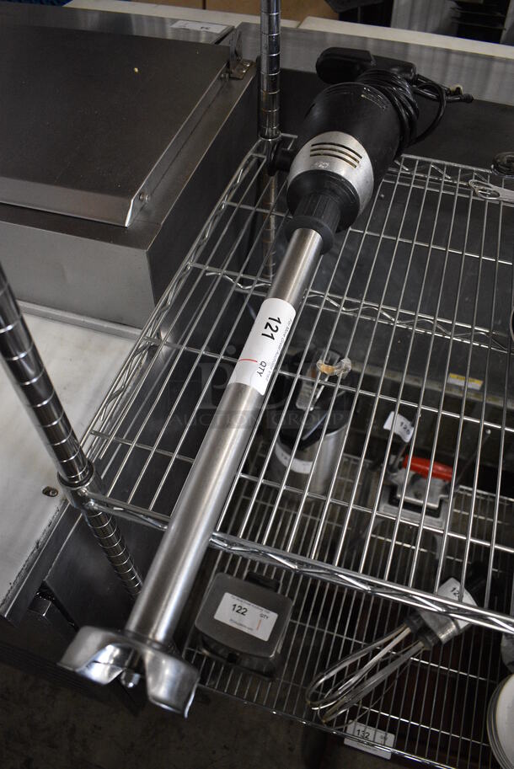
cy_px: 384
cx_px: 257
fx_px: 577
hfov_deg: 48.0
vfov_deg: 67.3
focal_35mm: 27
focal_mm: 18
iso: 2800
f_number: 3.5
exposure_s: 1/125
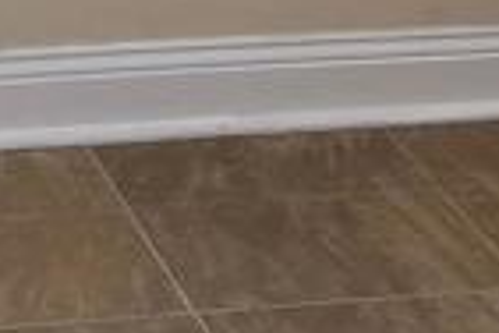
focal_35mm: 174
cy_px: -588
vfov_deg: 7.2
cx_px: -180
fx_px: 2412
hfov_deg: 11.5
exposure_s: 1/120
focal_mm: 5.4
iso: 80
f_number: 1.8
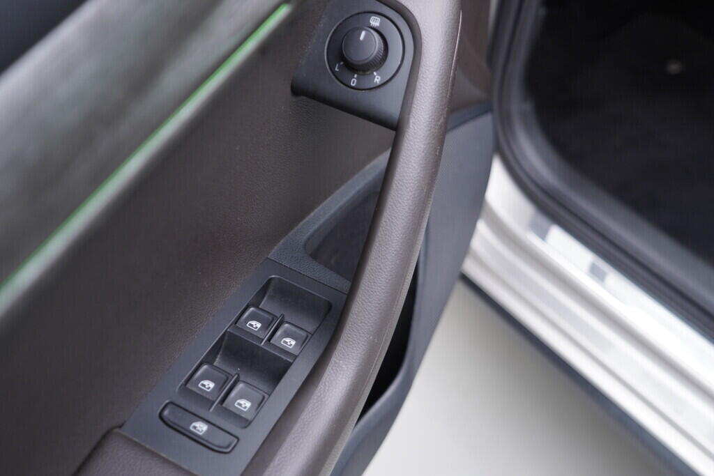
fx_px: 714
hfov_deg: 53.1
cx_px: 357
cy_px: 238
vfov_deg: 36.9
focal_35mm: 36
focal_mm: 24
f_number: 2.8
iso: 200
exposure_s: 1/40
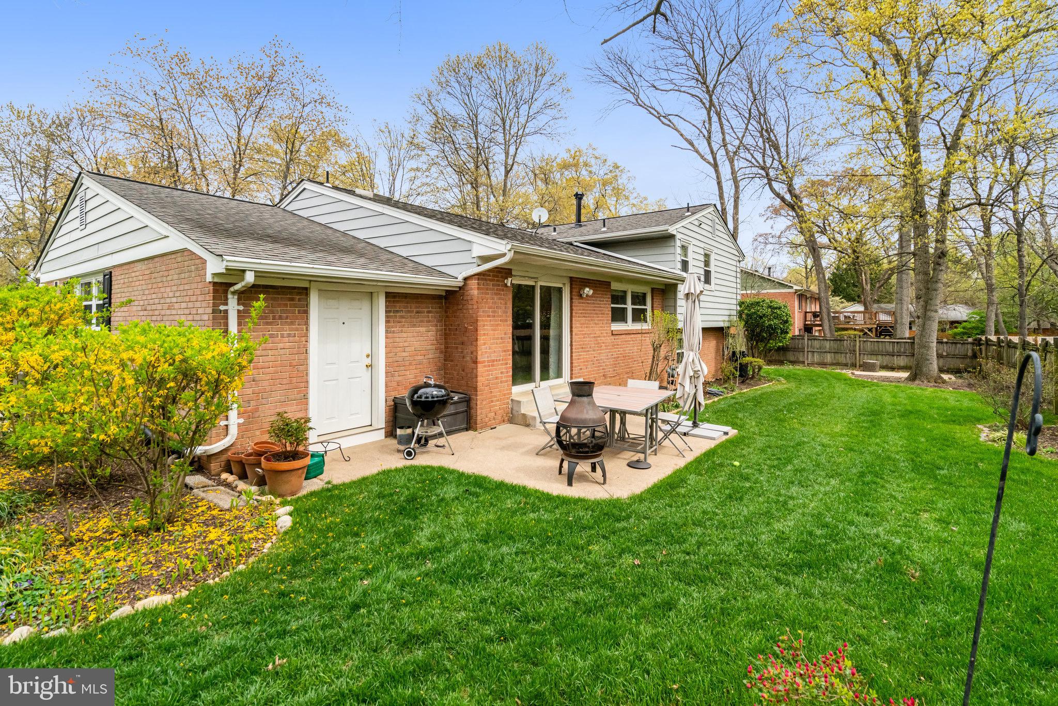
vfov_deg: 73.8
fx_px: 470
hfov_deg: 96.7
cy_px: 353
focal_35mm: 16
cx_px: 529
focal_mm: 16
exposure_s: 1/1600
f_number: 8
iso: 1250
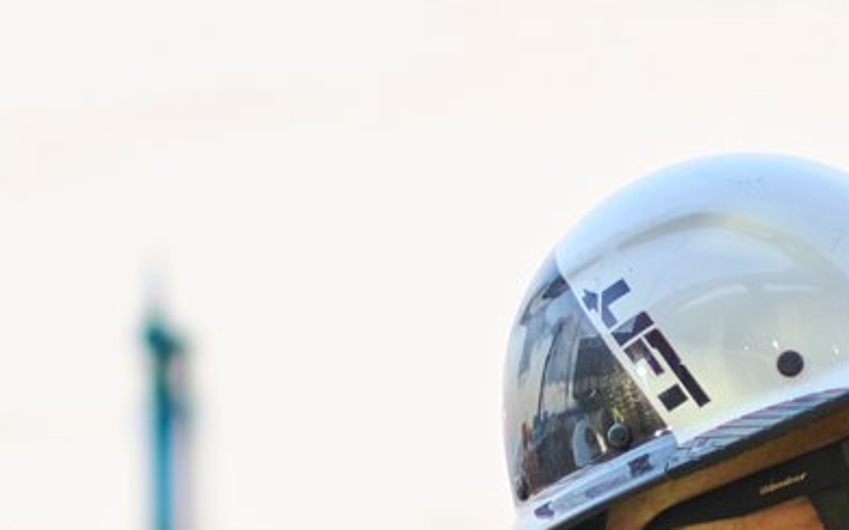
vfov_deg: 6.9
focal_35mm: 187
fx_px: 4325
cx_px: 569
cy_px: 824
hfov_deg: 11.2
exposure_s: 1/320
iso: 800
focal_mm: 35
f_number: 1.4
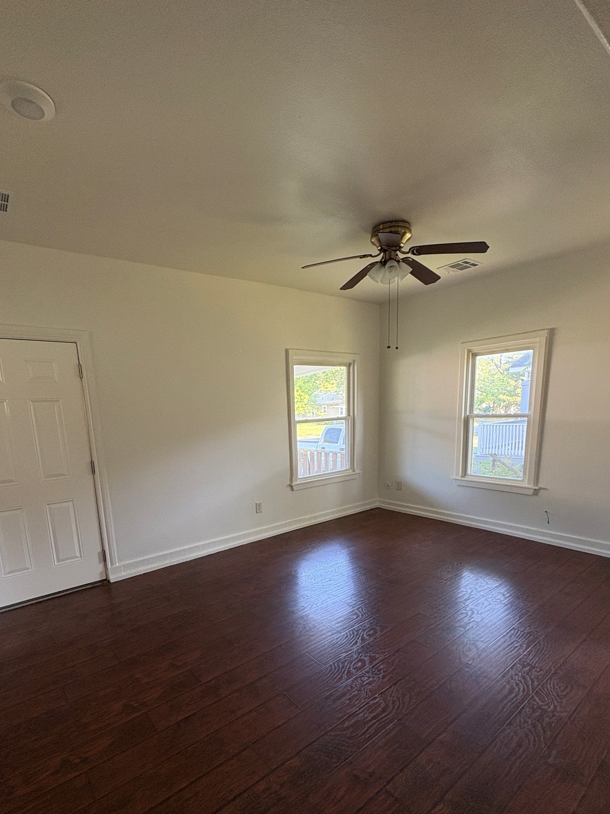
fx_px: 399
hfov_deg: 74.6
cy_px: 483
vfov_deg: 90.0
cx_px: 278
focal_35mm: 17
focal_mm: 2.22
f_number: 2.2
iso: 250
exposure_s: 1/63
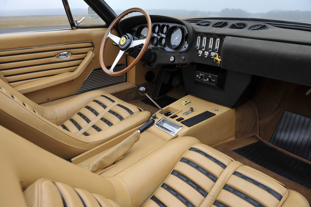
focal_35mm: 24
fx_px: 207
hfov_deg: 73.8
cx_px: 156
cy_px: 104
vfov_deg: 53.1
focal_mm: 24
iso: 400
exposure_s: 1/125
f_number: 6.3
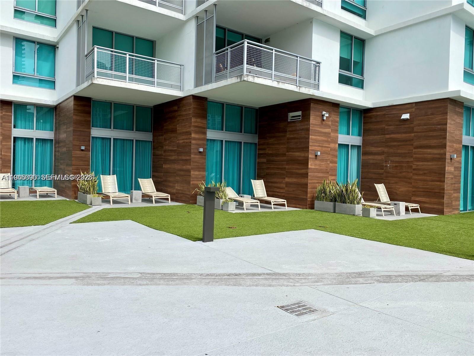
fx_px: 356
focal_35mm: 26
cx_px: 237
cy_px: 178
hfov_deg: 67.3
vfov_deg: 53.1
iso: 32
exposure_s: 1/2890
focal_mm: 4.25
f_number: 1.8
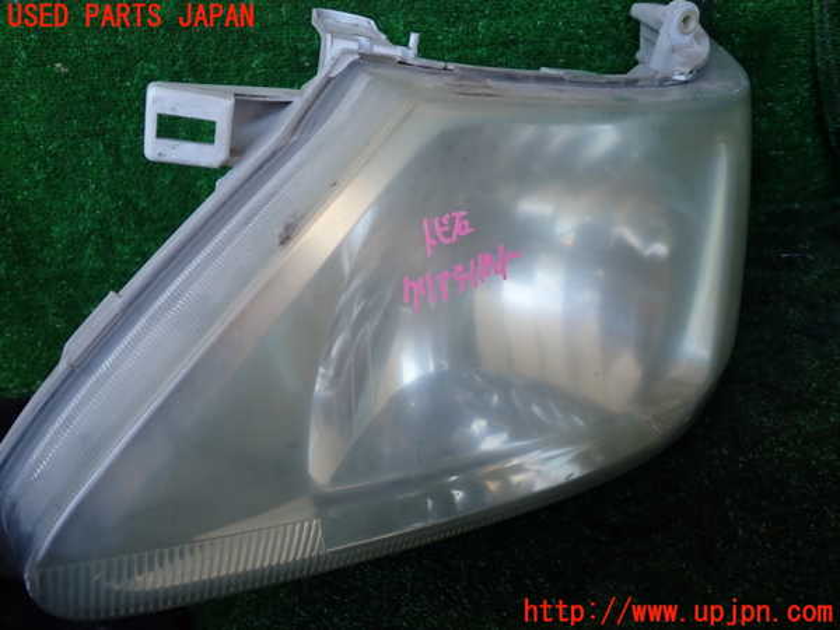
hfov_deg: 60.0
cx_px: 420
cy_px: 315
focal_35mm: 30
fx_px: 728
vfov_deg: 46.8
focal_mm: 5.4
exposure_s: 1/60
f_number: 2.3
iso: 100
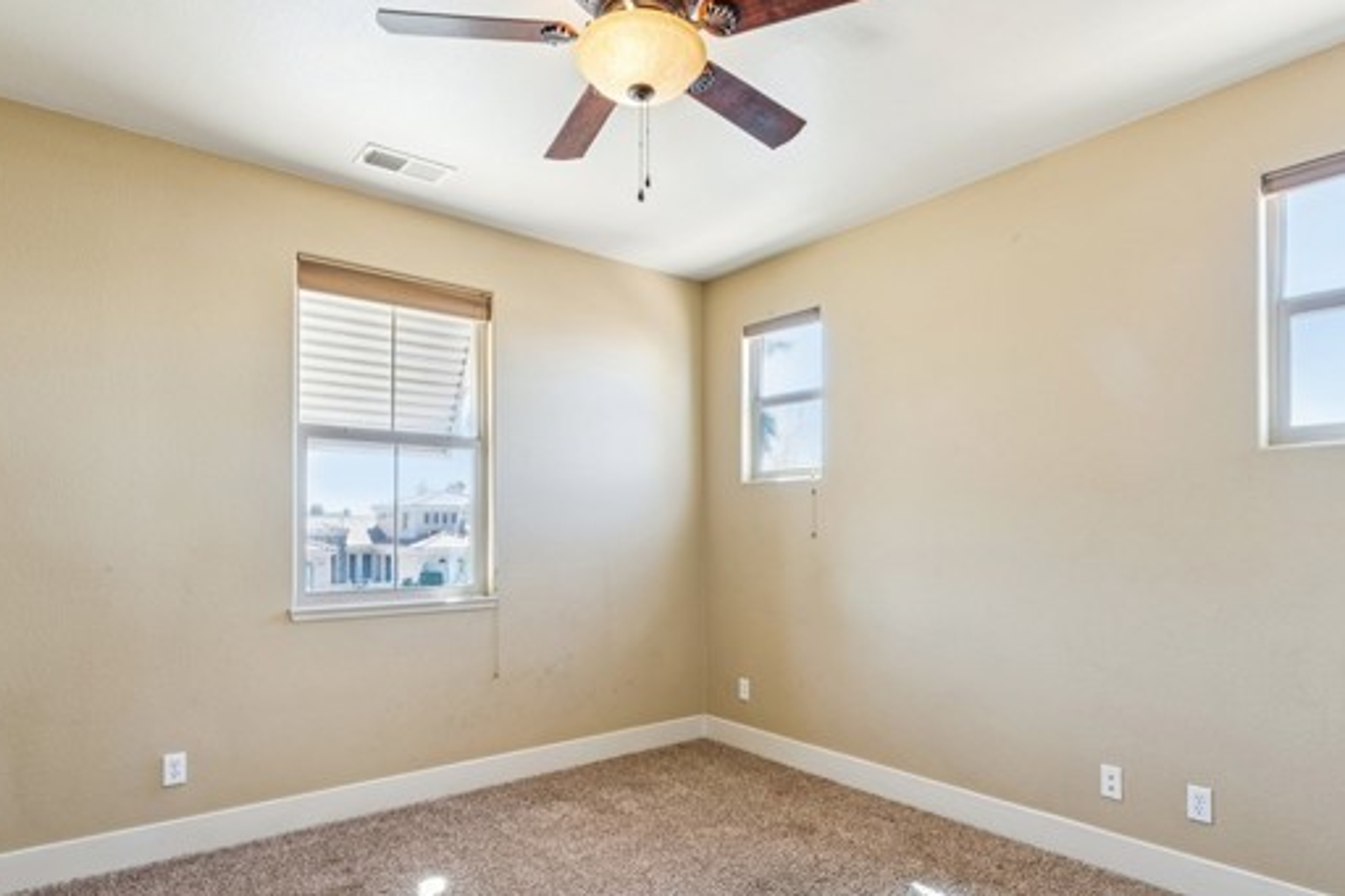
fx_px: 766
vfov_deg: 60.2
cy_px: 533
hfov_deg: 82.6
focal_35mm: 20
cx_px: 680
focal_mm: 16.4
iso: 100
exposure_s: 1/1.67
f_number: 13
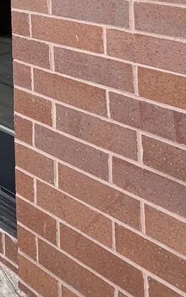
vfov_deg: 29.4
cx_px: -72
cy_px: -119
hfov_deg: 22.4
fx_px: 405
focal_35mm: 50
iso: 32
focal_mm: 1.57
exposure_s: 1/112
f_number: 1.8
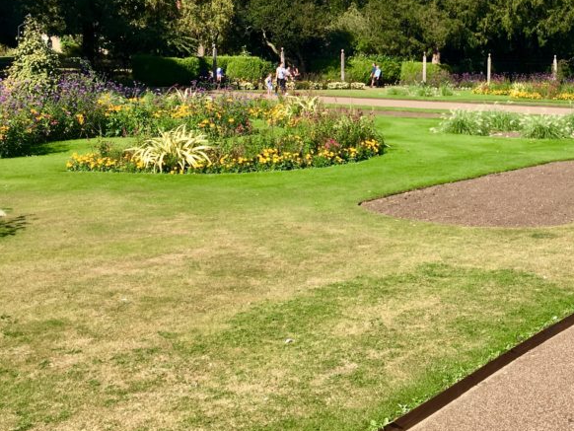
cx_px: 441
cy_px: 127
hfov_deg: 36.5
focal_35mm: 51
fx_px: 846
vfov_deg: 28.3
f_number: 2.2
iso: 25
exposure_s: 1/1148
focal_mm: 4.15
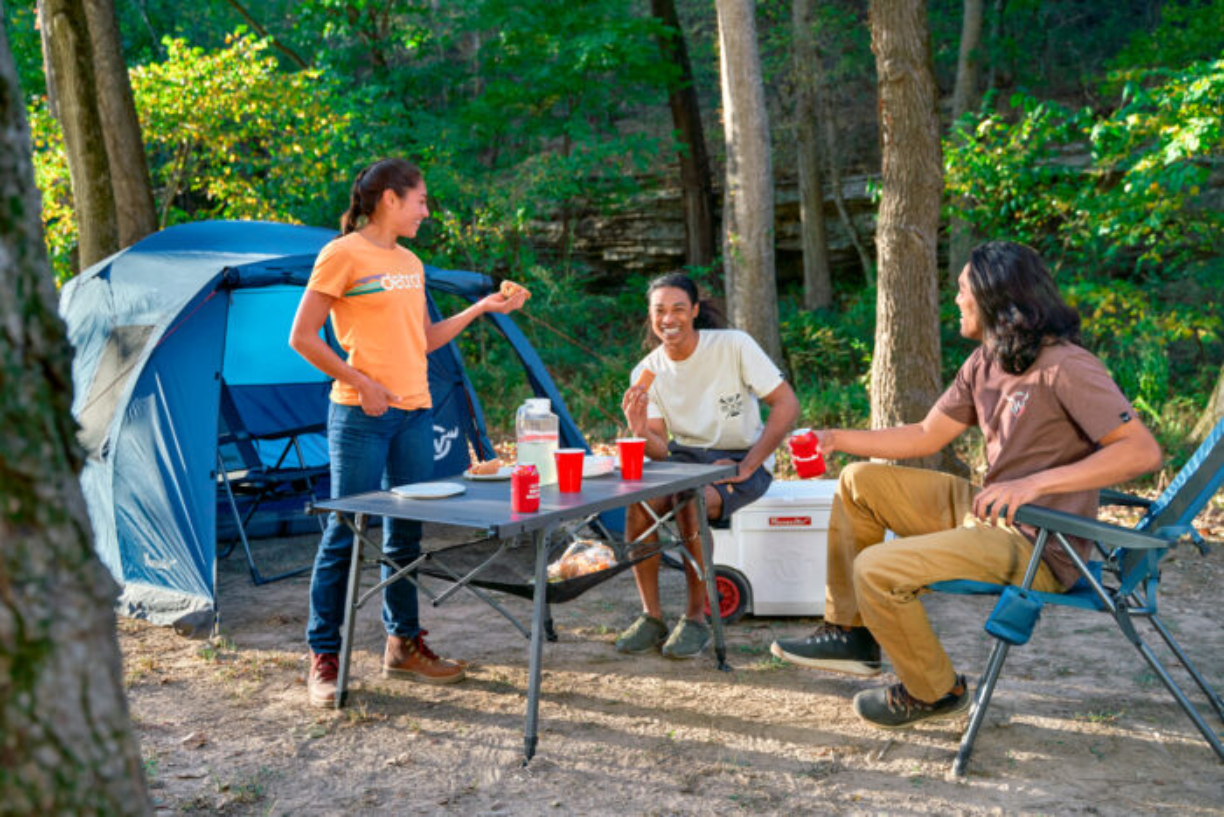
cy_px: 408
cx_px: 612
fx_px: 1156
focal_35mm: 34
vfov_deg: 38.9
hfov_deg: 55.8
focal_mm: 34
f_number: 3.5
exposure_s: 1/400
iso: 100
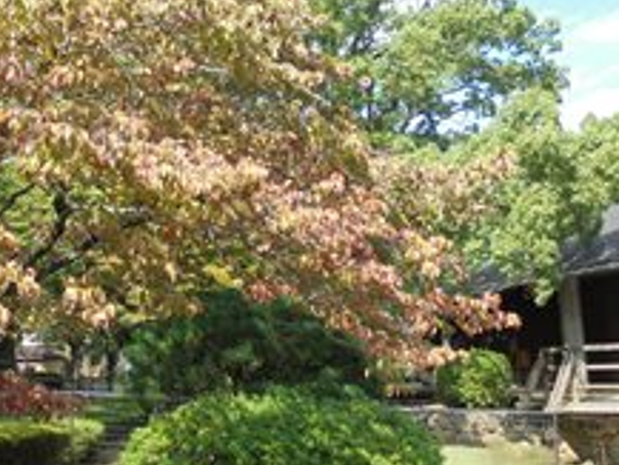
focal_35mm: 48
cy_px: 174
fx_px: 859
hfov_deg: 39.4
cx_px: 231
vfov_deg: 30.2
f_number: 3.5
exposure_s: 1/320
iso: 100
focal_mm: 4.6
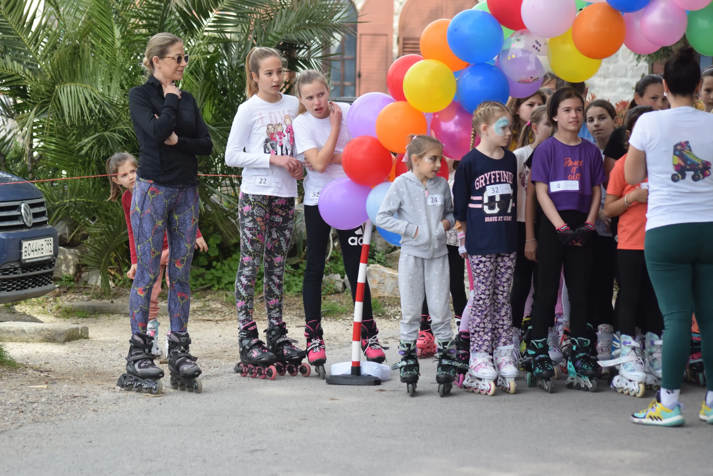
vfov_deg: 8.3
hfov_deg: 12.5
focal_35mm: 165
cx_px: 356
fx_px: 3268
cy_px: 238
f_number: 4.2
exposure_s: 1/1000
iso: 400
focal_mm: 110
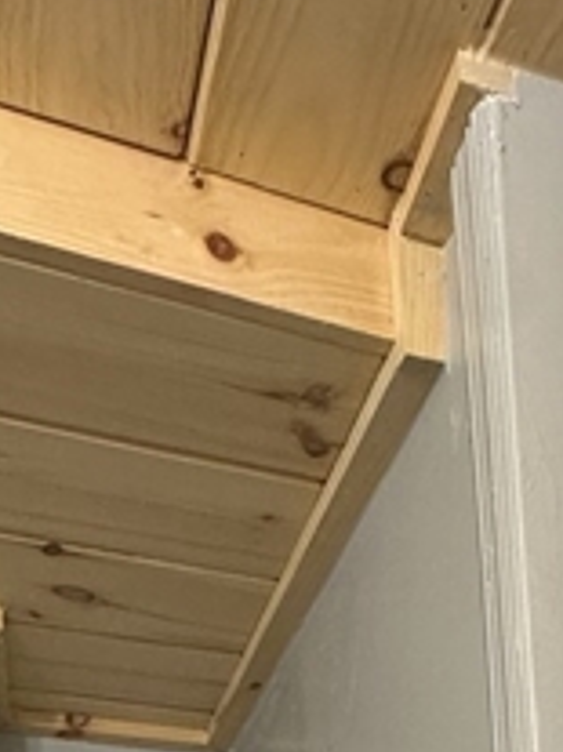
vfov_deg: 23.0
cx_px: 461
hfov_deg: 27.4
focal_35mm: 52
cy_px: 1308
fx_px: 1129
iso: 160
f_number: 2.2
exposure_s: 1/120
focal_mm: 2.22
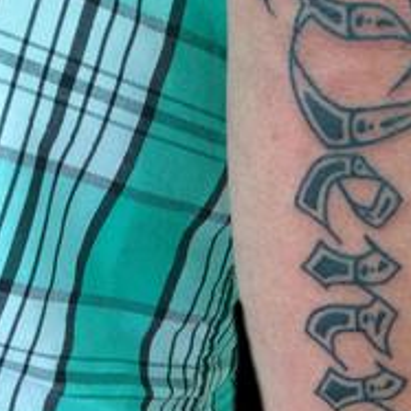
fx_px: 1142
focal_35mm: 85
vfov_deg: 19.9
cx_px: 382
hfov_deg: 20.0
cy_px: 393
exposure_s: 1/30
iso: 64
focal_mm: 4.12
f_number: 2.2
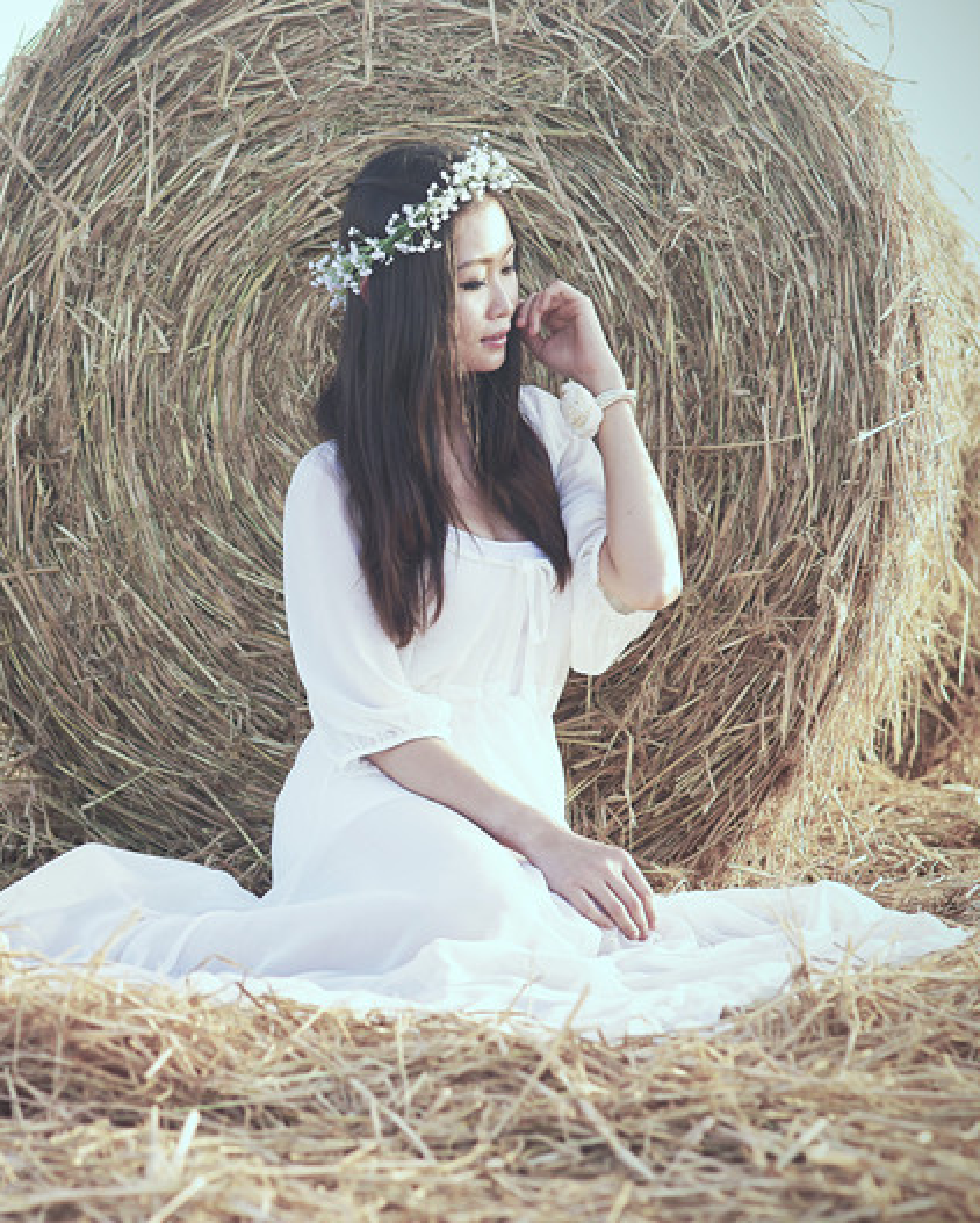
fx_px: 4384
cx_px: 197
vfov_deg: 15.9
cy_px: 616
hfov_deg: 12.7
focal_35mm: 121
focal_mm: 85
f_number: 4
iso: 100
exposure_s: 1/100
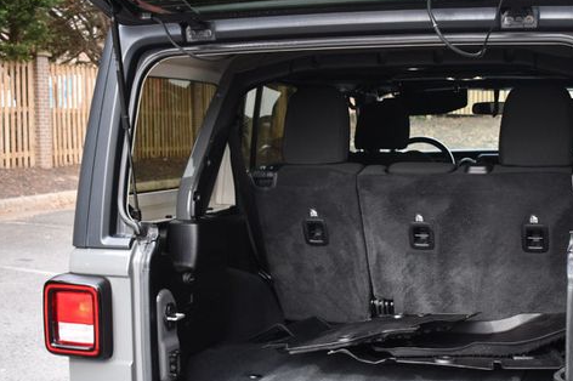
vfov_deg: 23.7
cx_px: 365
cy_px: 240
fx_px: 907
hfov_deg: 34.8
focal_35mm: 57
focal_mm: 28
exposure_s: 1/250
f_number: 4.2
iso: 500
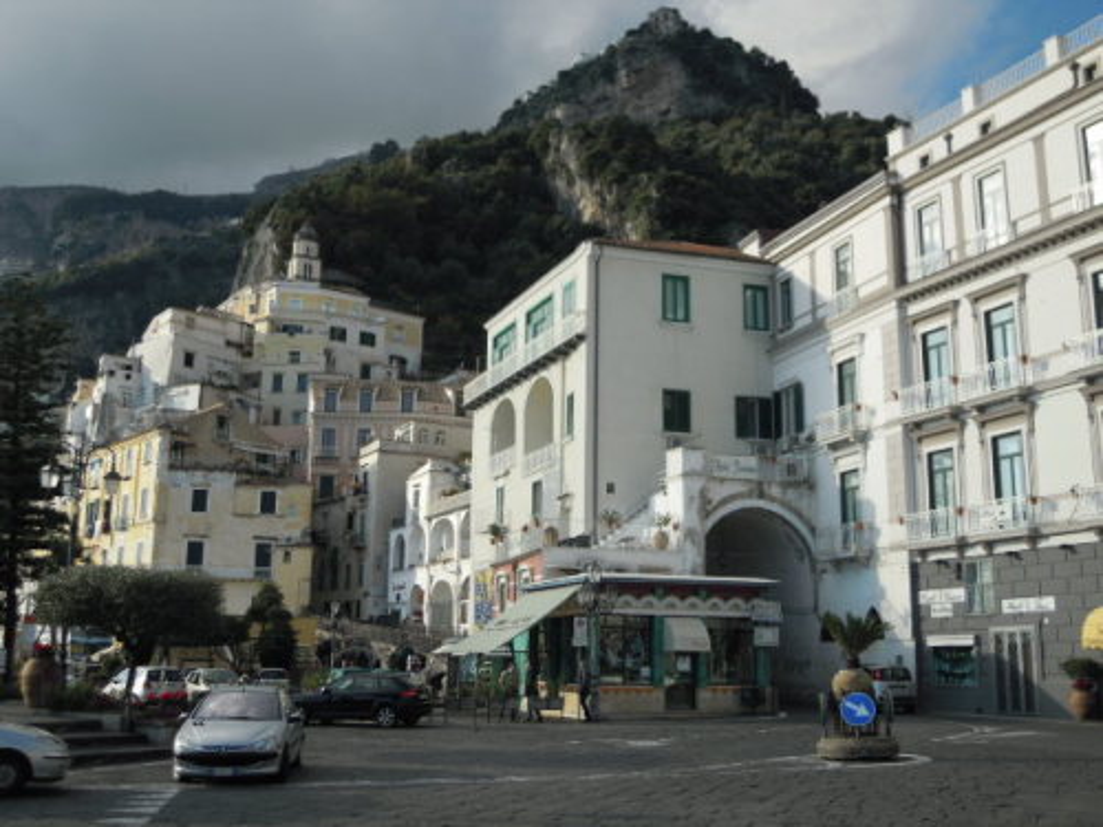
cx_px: 552
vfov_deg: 39.7
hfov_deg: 51.4
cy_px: 414
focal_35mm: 36
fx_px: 1147
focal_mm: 6.4
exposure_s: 1/320
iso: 100
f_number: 6
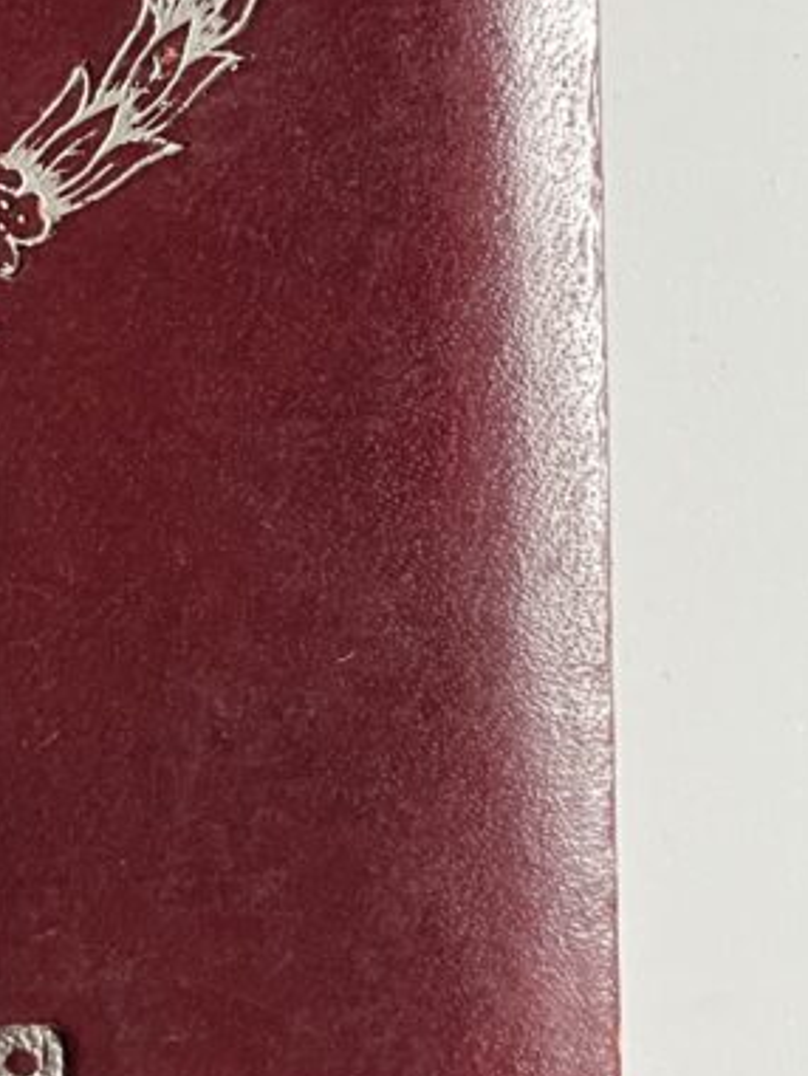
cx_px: -249
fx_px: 2831
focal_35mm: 91
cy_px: 241
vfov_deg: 21.3
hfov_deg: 15.5
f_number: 1.6
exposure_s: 1/60
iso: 320
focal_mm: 5.1
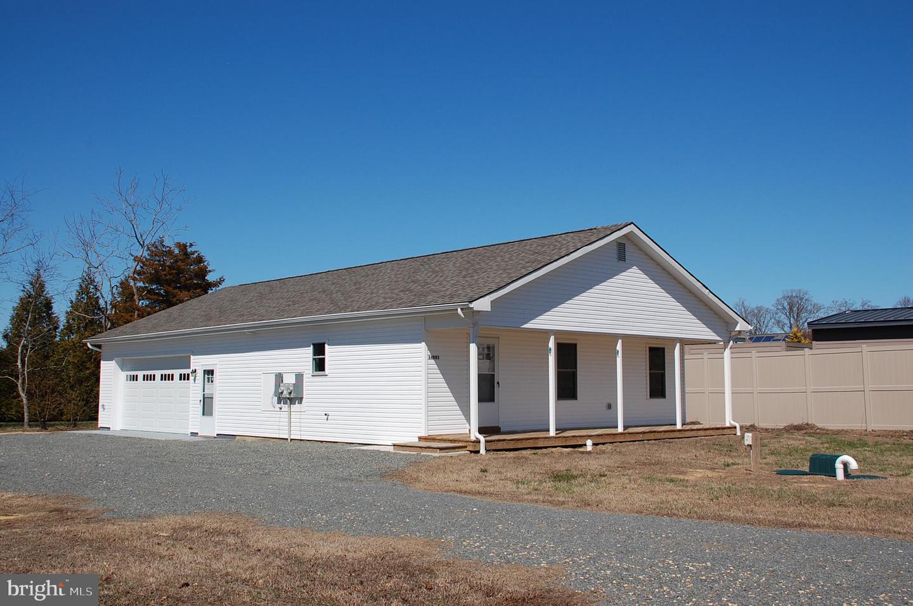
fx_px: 911
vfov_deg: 36.7
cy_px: 303
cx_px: 456
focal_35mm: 36
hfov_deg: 53.2
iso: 200
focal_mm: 24
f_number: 11
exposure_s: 1/500
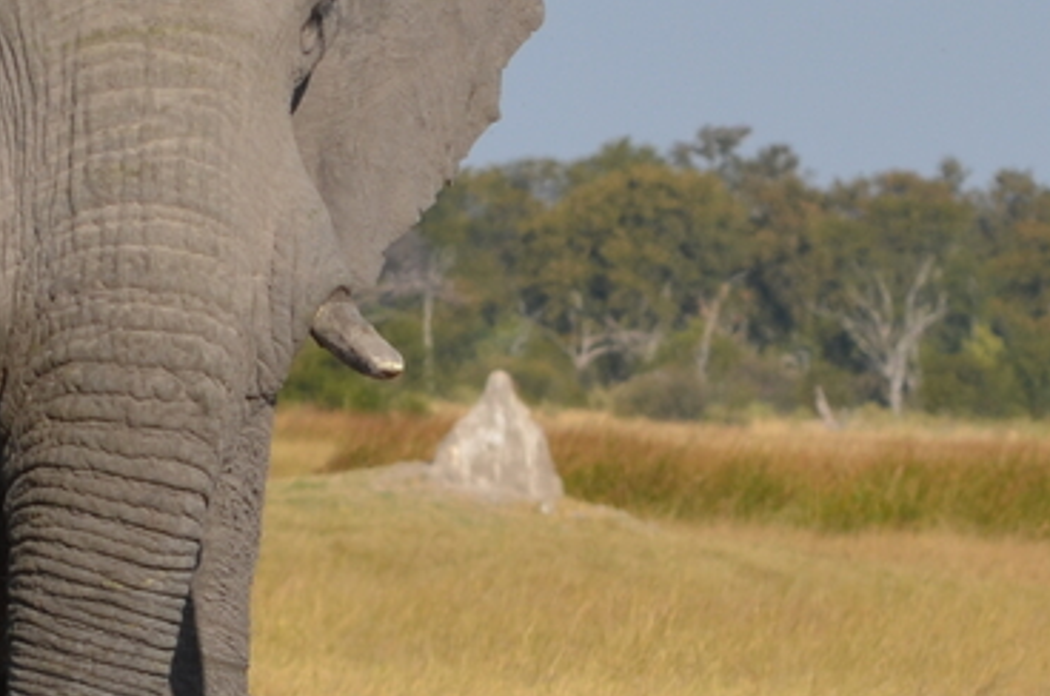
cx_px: 625
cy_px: 382
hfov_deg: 2.6
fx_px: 23547
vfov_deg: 1.7
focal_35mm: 809
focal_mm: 155
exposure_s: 1/800
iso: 200
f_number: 7.1
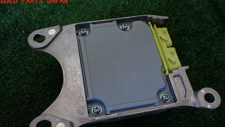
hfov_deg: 59.5
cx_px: 112
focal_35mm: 33
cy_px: 81
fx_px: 197
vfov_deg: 35.4
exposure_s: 1/125
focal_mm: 5.4
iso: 250
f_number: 2.3
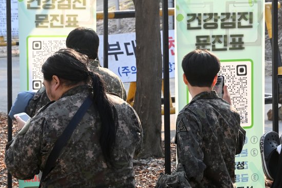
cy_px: 96
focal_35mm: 178
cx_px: 181
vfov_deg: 7.7
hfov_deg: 11.5
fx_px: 1394
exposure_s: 1/200
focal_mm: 122
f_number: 14
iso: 1600
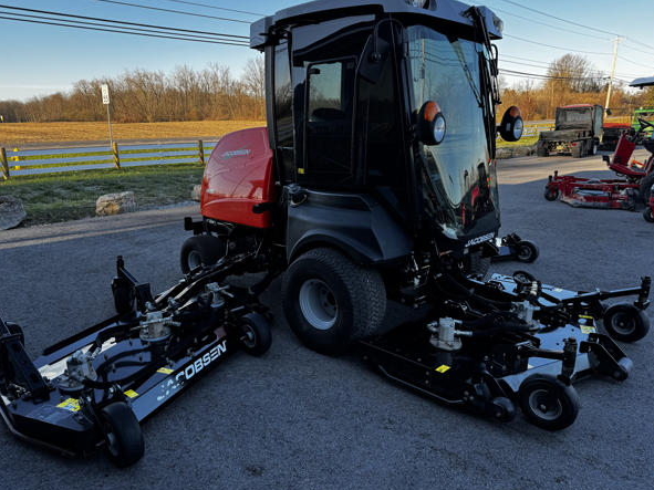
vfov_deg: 53.0
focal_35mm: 26
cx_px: 316
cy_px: 247
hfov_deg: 67.3
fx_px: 491
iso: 80
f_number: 1.78
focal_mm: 6.76
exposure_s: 1/414
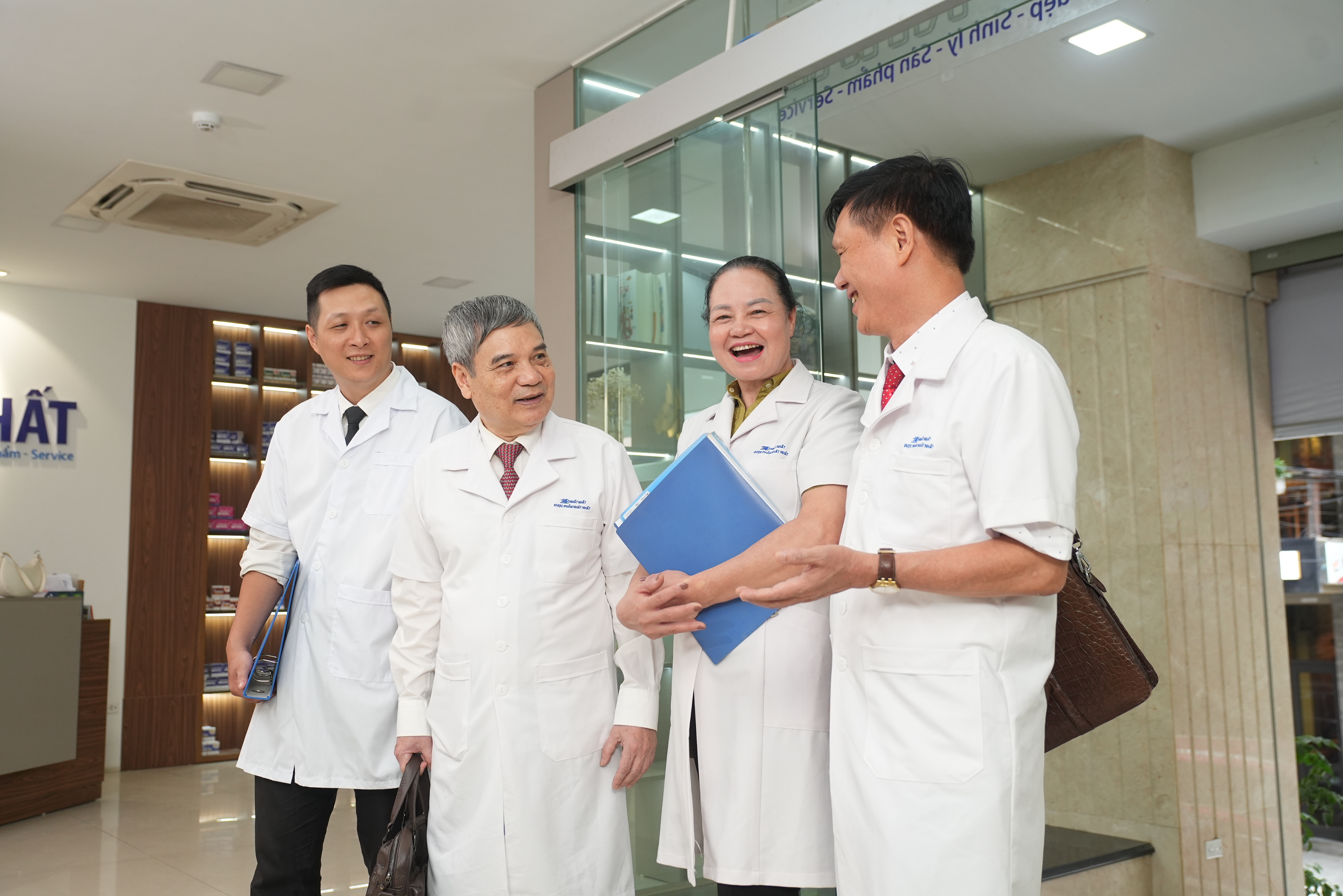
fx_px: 1231
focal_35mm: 33
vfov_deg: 40.0
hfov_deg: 57.2
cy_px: 448
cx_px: 672
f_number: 4
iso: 1000
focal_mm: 33
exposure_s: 1/160
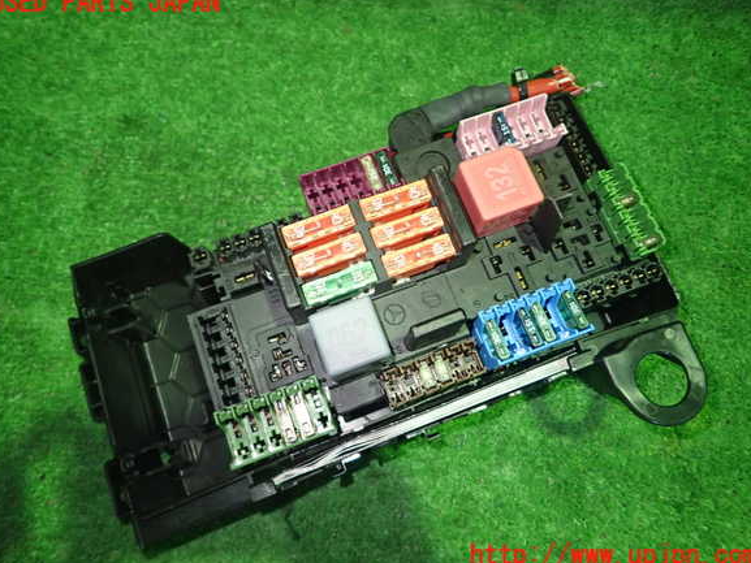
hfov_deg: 67.3
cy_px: 280
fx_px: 564
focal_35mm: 26
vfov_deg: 53.1
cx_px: 374
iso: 500
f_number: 2
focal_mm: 4.5
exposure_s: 1/30
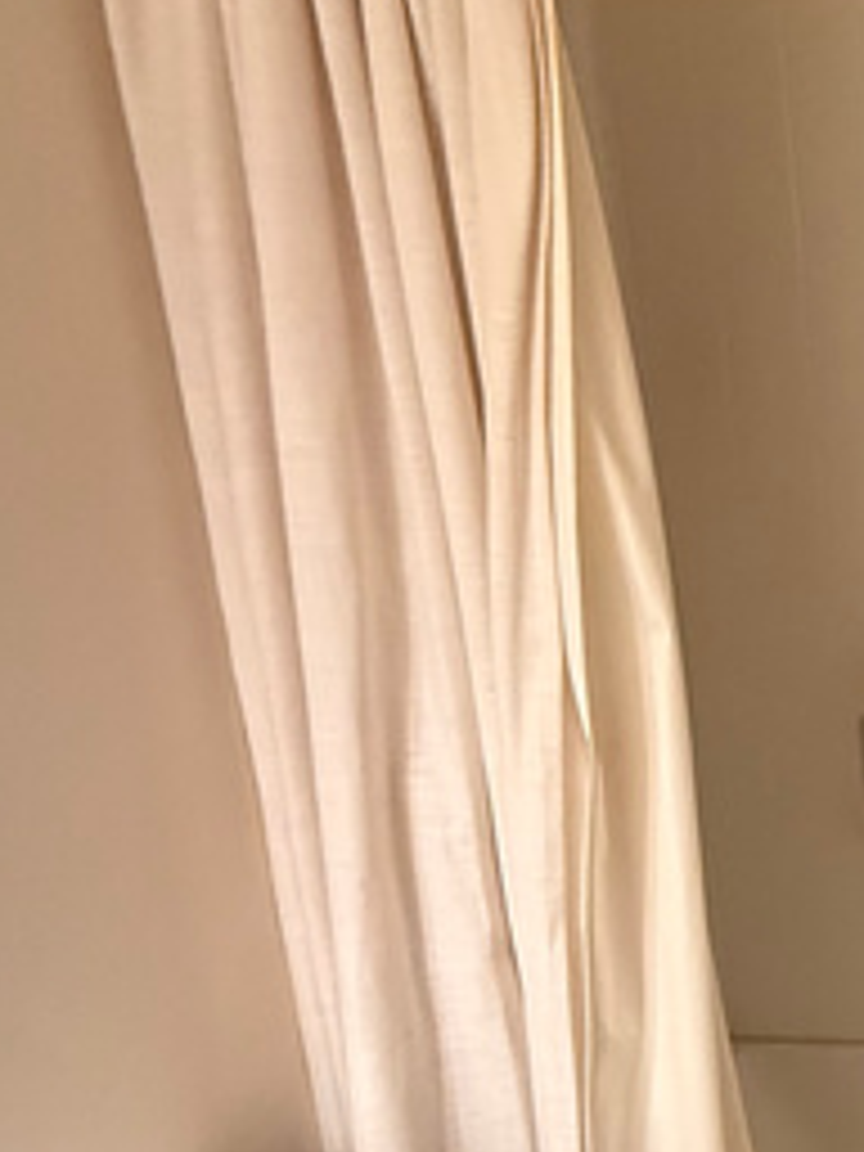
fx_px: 1398
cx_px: 1166
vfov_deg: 43.6
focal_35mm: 42
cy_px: 837
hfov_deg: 27.7
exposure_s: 1/60
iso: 640
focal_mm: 2.22
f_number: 2.2
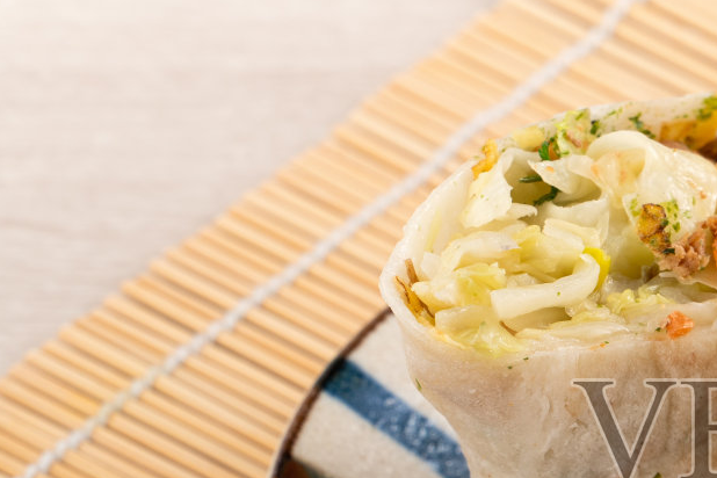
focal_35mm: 590
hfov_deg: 3.5
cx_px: 767
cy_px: 459
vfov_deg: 2.3
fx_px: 11750
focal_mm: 228
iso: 100
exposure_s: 1/125
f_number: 11
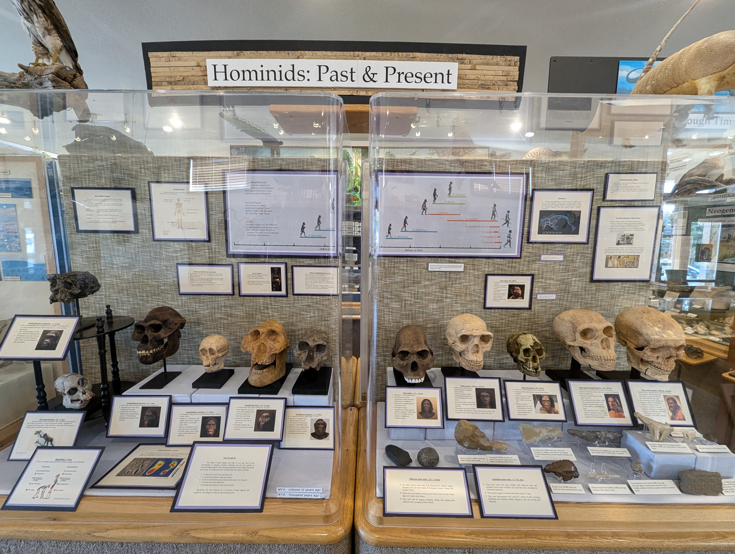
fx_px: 276
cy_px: 277
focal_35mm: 13
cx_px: 368
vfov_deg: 90.1
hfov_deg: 106.1
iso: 170
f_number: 2.2
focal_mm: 1.95
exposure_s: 1/24
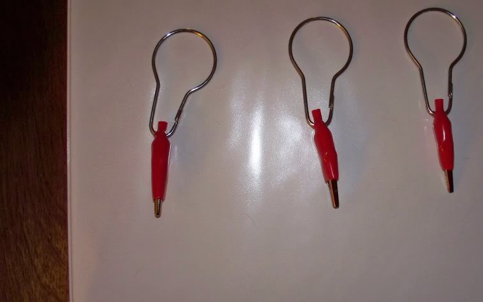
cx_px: 316
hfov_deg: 39.9
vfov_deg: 25.8
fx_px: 658
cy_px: 162
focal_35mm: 50
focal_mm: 7.5
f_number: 2.8
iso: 200
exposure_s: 1/30
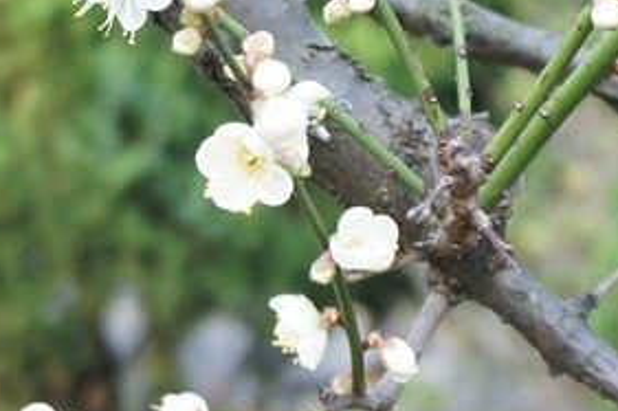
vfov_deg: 11.6
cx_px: 211
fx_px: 1970
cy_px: -101
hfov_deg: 17.8
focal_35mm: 115
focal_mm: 21
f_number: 4
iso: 200
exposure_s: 1/60
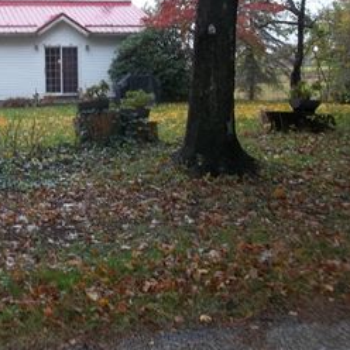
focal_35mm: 57
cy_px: 107
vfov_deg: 29.8
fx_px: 652
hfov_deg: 28.8
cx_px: 32
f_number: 2.9
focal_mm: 5.7
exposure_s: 1/160
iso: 80
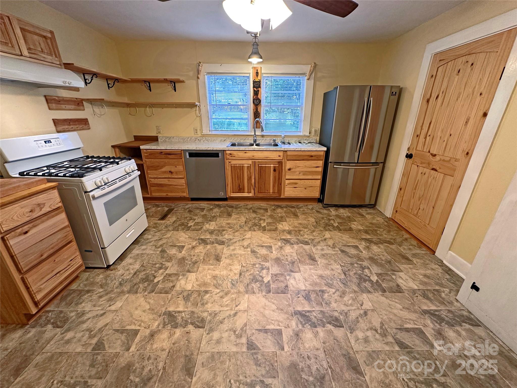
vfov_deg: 85.7
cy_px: 194
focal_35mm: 14
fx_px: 209
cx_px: 258
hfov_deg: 102.1
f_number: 2.2
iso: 250
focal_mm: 2.22
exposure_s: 1/60
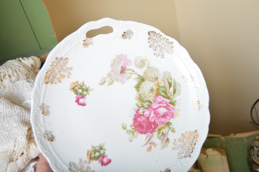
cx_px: 130
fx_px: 280
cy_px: 86
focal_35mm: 39
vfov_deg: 34.1
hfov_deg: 49.6
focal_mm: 26
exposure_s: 1/200
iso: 200
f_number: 4
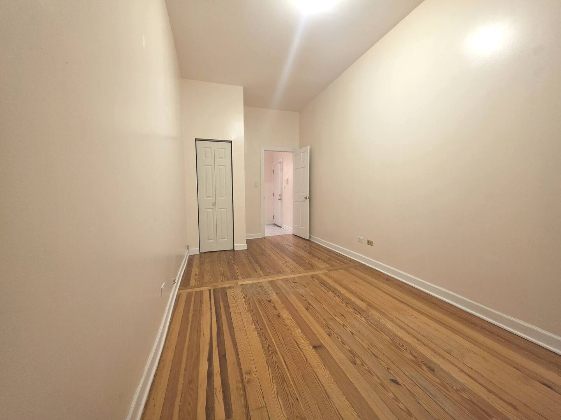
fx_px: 211
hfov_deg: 106.2
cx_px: 280
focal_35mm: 13
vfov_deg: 89.9
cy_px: 210
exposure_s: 1/60
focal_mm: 2.2
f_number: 1.9
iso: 800
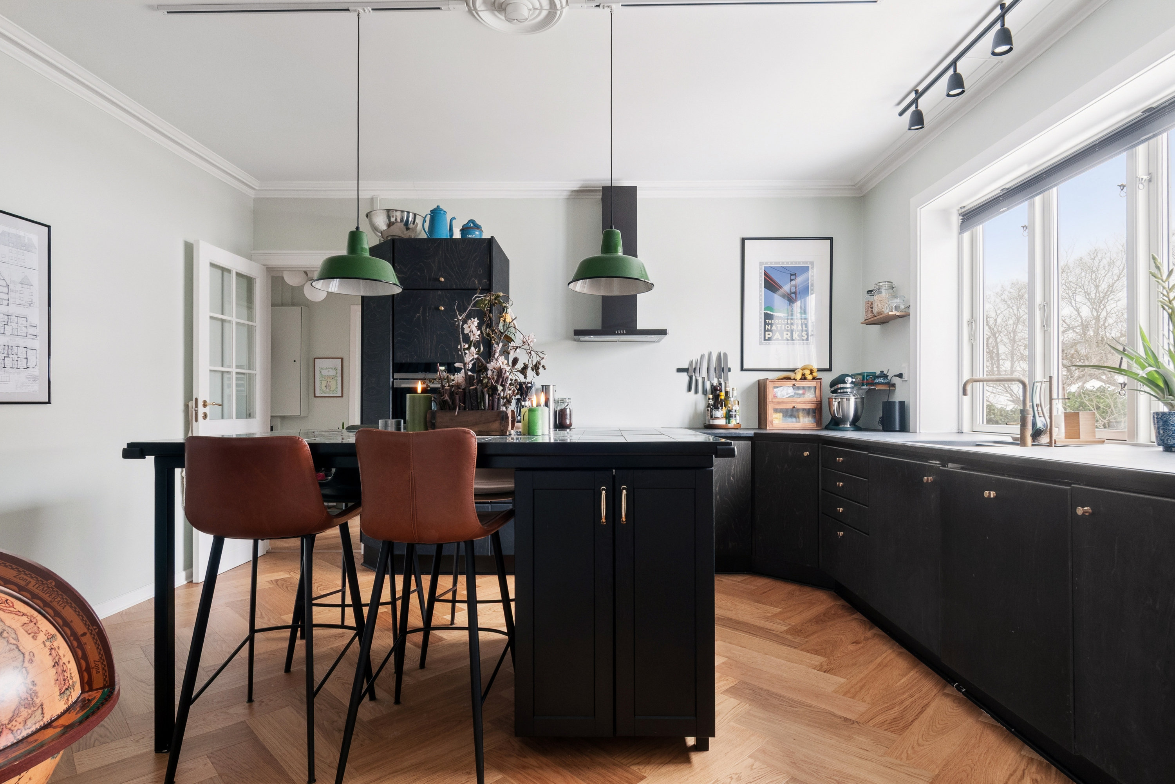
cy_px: 392
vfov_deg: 67.4
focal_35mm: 18
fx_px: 587
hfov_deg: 90.0
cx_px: 588
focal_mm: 12
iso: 400
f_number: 10
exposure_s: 1/1.67
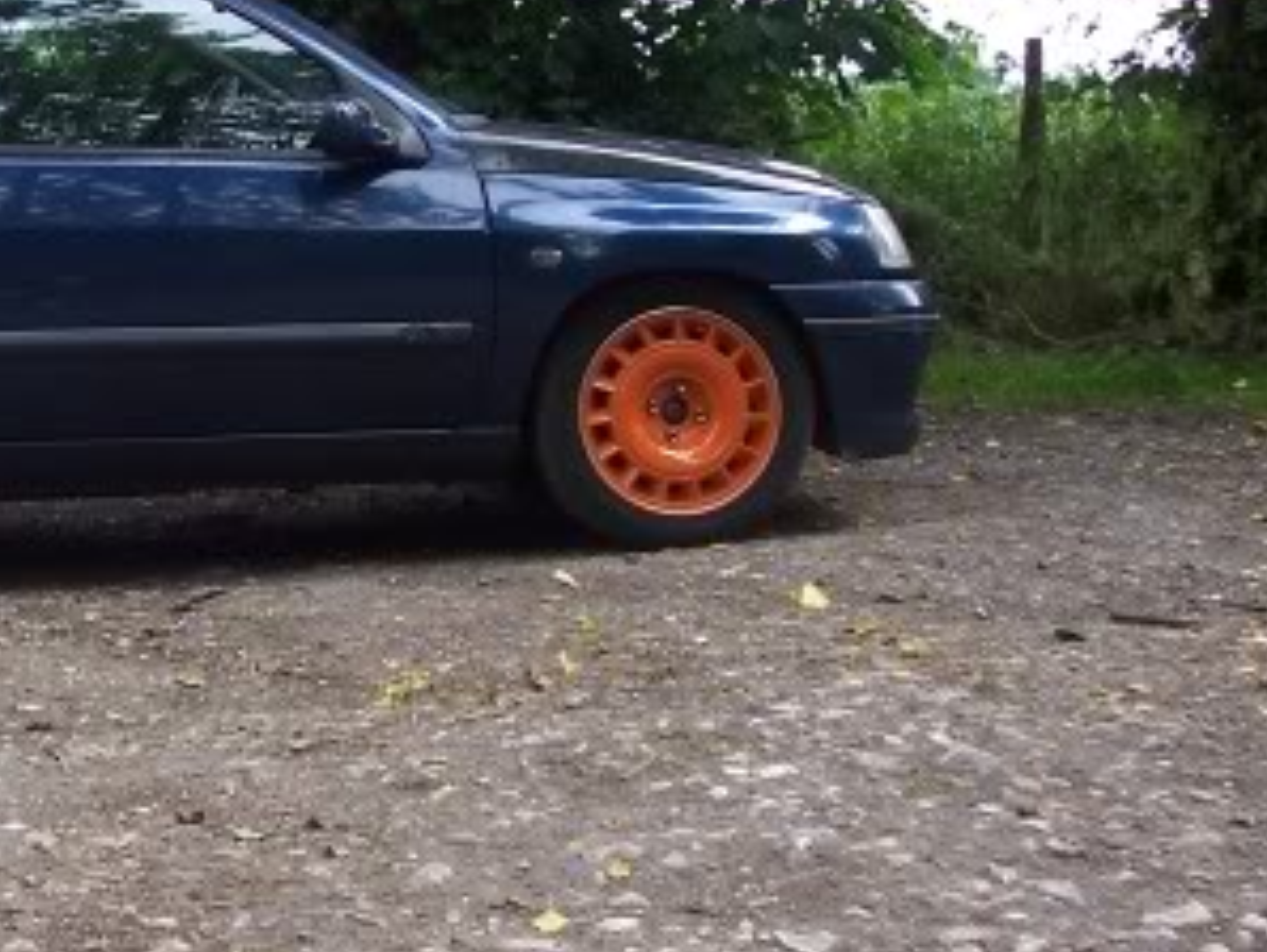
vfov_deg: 20.2
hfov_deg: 25.4
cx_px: 21
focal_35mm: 73
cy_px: 412
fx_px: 2674
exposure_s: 1/250
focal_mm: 5.6
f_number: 2.7
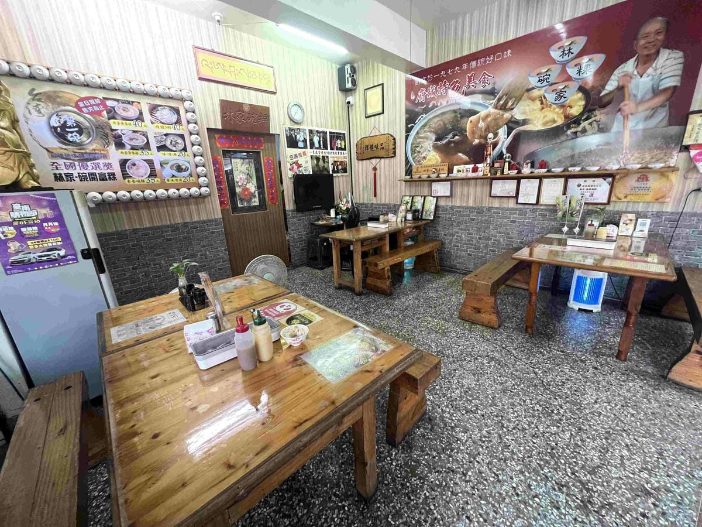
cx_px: 351
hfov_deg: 106.2
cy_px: 264
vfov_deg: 89.9
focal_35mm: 13
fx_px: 264
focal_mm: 1.57
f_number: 1.8
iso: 500
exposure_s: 1/60
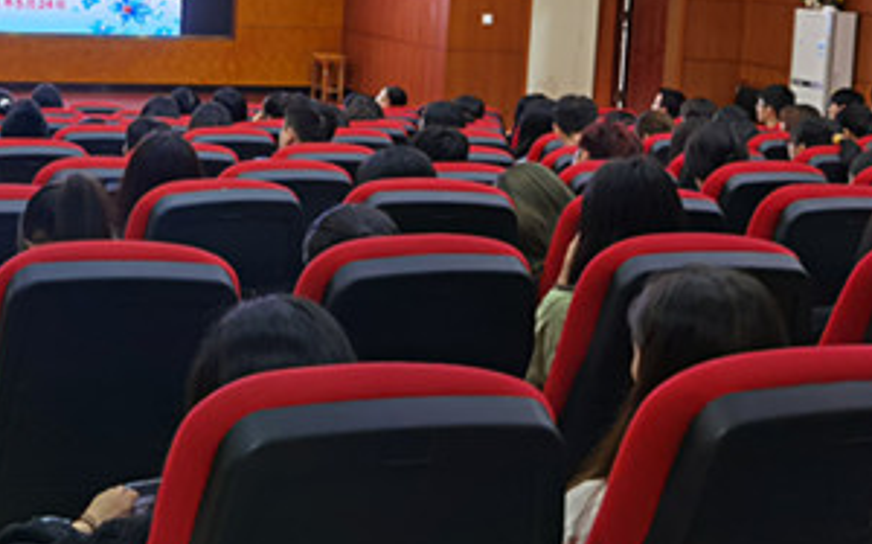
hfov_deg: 29.6
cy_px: 15
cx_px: 60
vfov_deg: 19.2
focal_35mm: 66
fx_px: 1567
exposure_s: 1/50
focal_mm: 6.71
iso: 100
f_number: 1.9
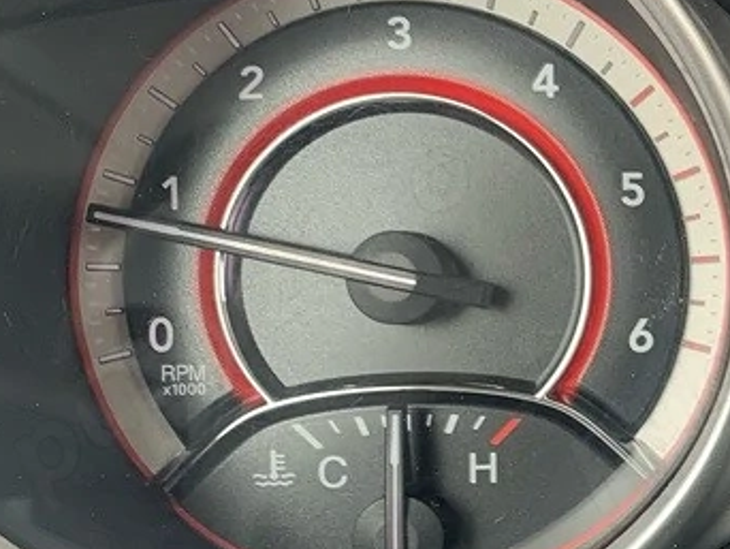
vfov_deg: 19.4
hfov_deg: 23.0
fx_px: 1604
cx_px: 935
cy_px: 333
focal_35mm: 76
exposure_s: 1/121
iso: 64
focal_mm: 4.25
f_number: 1.8
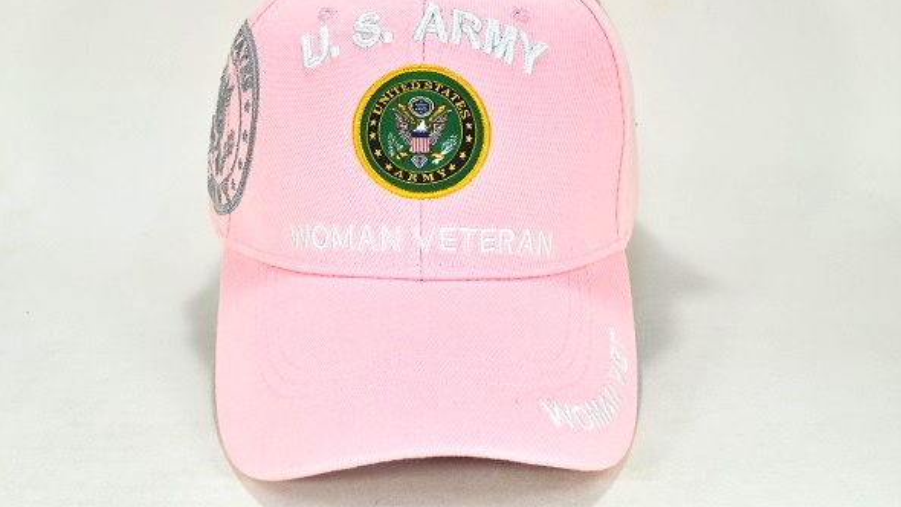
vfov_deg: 24.9
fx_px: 1147
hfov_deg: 42.9
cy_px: 199
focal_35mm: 48
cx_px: 417
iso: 200
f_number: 8
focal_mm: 28
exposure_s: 1/250
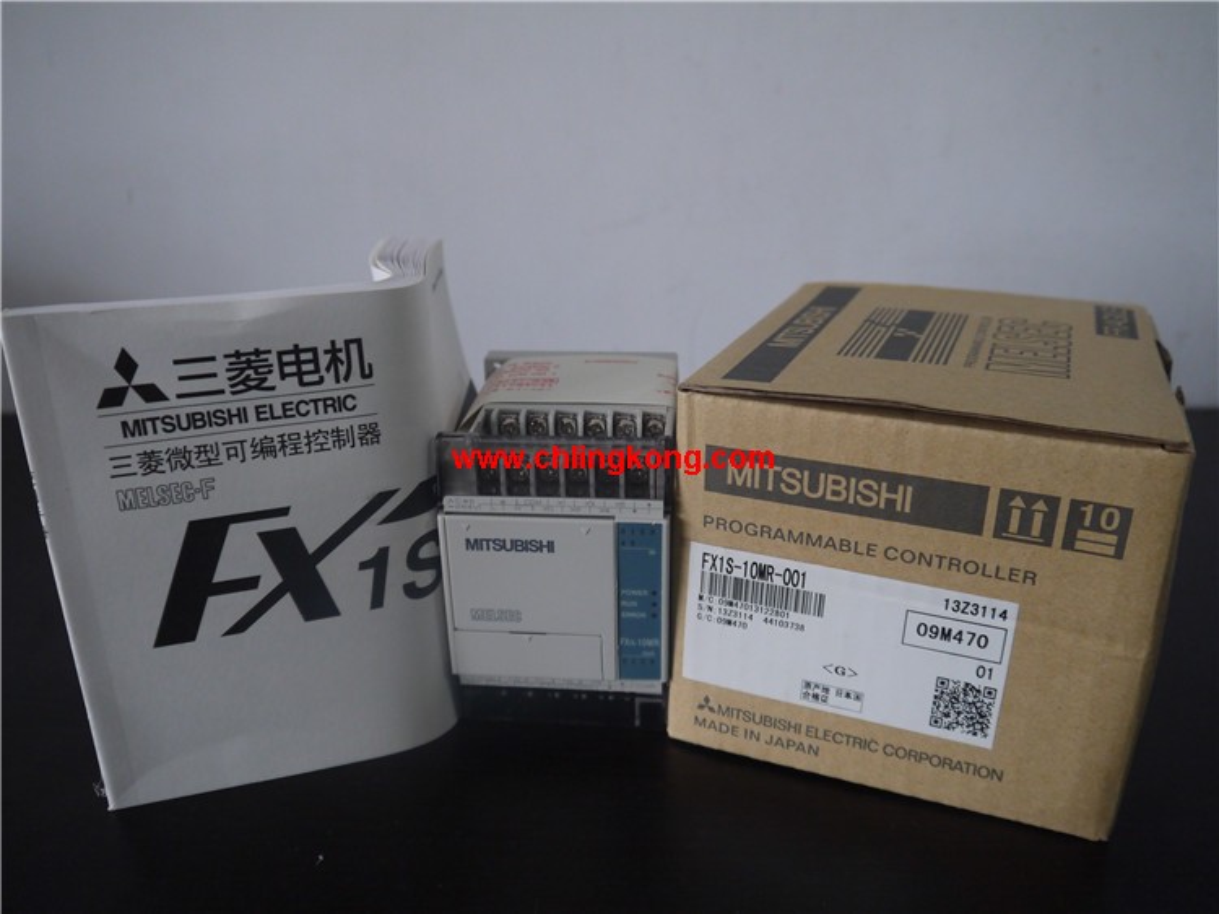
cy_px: 457
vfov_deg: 49.7
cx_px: 610
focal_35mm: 28
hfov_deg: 63.5
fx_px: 986
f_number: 3.5
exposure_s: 1/60
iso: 640
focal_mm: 14
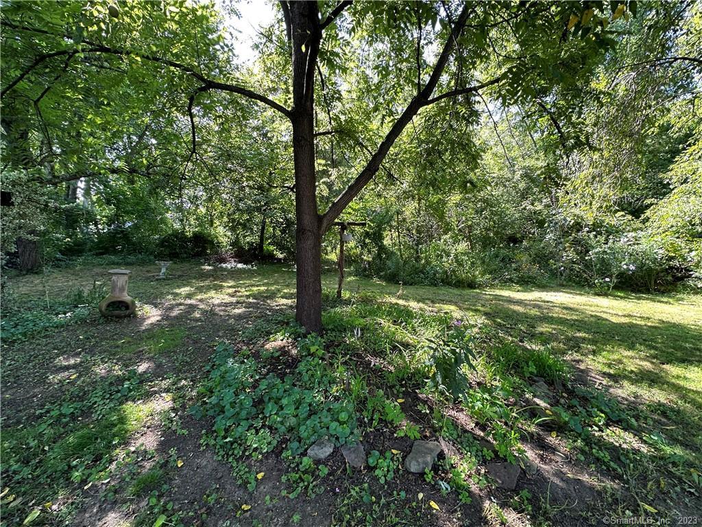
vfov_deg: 85.7
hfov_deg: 102.1
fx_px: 284
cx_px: 351
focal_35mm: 14
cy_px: 264
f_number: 2.2
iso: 64
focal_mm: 2.22
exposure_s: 1/99
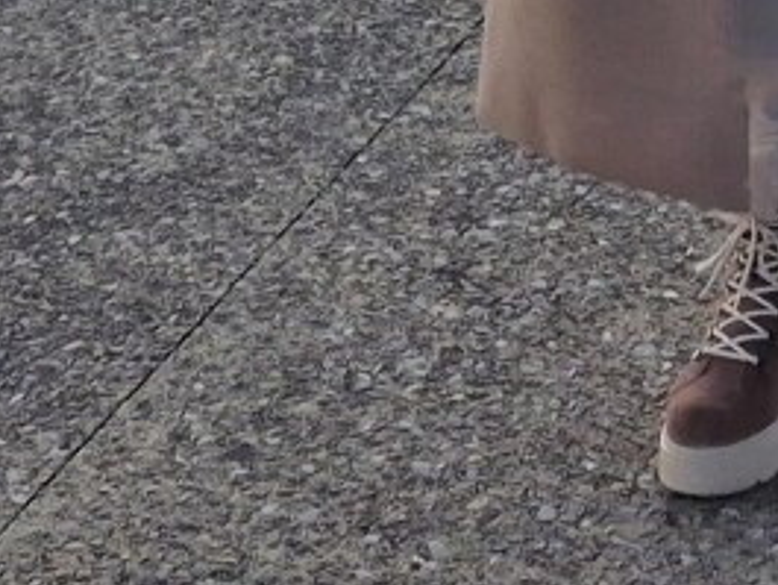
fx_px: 3508
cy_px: -1358
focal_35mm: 156
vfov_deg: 7.8
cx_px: 1030
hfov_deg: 12.3
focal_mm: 5.4
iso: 80
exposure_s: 1/180
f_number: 1.8
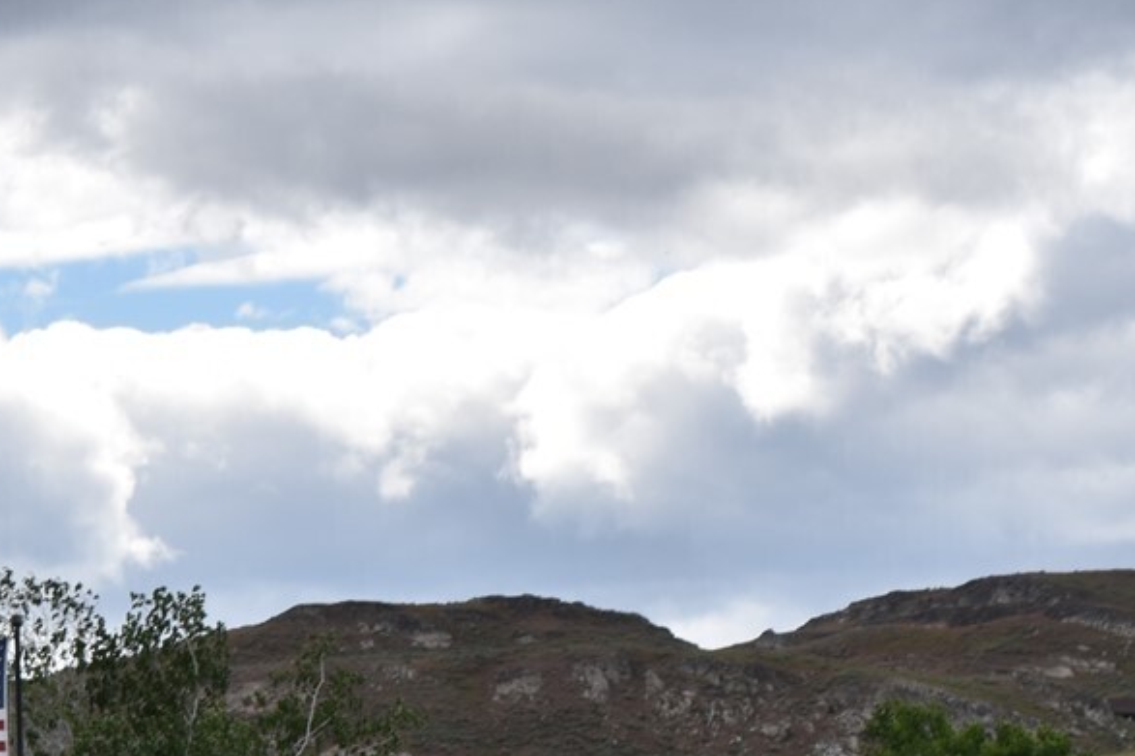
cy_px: 1051
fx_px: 7515
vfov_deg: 5.7
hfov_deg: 8.6
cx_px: 65
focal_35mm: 238
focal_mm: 55
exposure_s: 1/200
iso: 100
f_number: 10
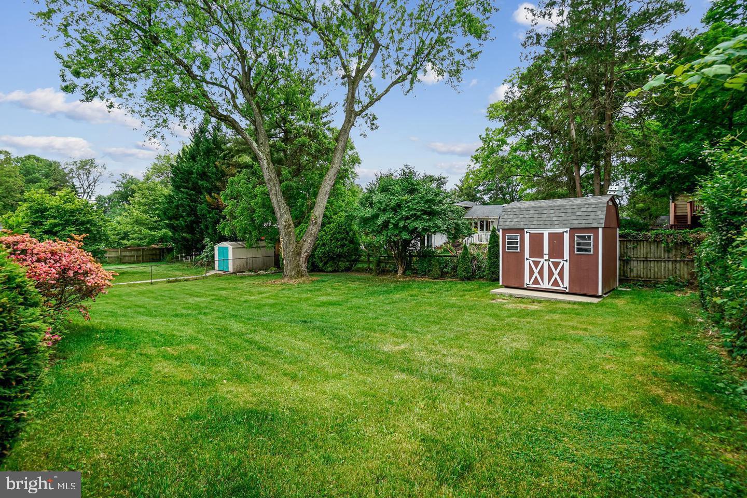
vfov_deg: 77.3
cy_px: 249
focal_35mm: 15
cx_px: 374
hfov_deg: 100.4
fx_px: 311
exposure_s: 1/125
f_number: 5.6
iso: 100
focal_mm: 10
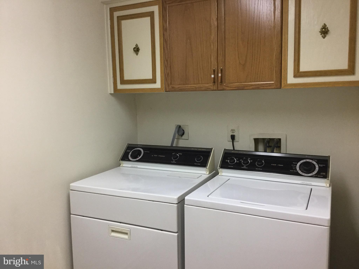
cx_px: 180
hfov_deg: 58.4
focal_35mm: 31
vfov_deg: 45.4
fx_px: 321
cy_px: 134
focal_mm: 3.3
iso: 125
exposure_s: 1/30
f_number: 2.4
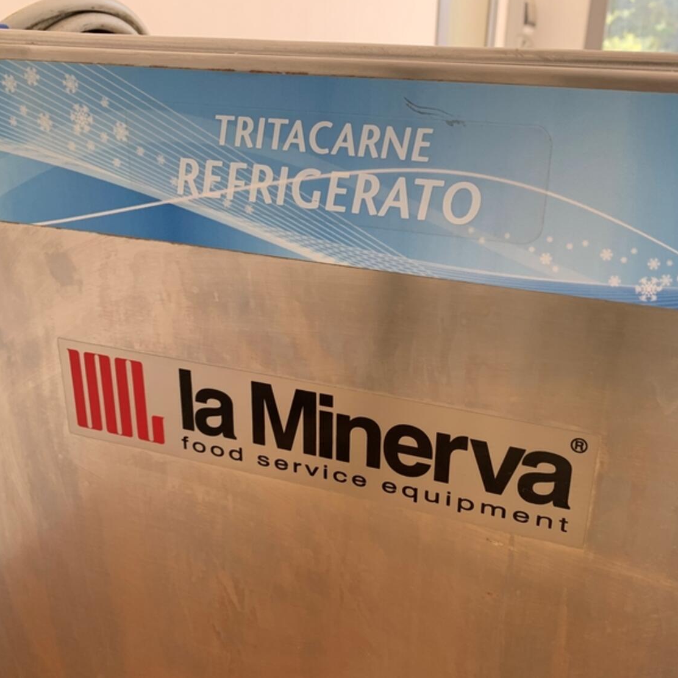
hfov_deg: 52.3
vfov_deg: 52.5
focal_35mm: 31
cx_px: 396
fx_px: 687
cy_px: 336
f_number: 1.8
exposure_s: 1/121
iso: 64
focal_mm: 4.25
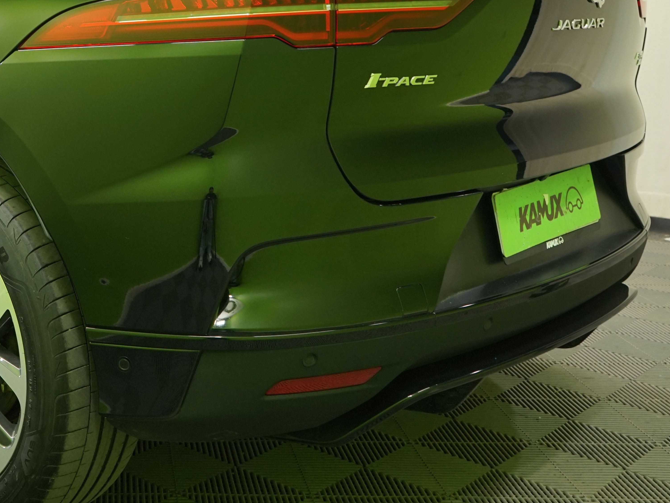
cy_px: 145
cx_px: 51
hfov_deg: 33.4
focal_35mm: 54
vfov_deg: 26.8
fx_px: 1045
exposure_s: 1/25
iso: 800
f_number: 6.3
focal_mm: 28
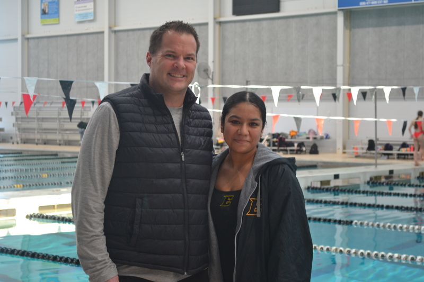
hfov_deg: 27.0
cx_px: 212
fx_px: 883
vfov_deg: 18.2
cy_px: 141
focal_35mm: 75
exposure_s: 1/15
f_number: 5.6
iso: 450
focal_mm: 50
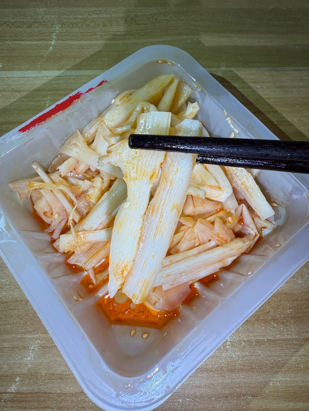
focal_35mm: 24
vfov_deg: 71.6
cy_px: 206
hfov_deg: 56.8
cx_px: 154
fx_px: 286
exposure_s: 1/99
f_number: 2.2
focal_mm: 2.22
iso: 80
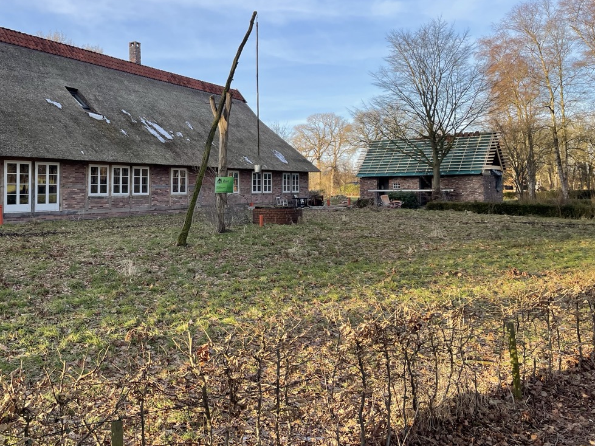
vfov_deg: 41.6
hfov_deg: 53.1
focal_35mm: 34
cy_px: 183
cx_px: 209
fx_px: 584
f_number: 1.6
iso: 32
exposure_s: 1/1092
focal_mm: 4.2
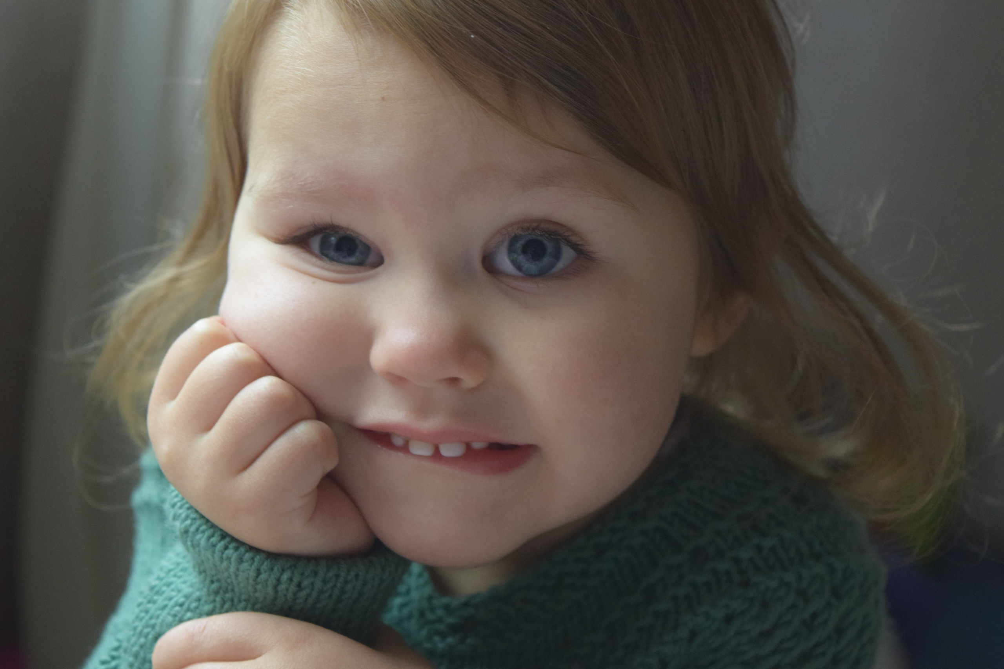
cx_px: 502
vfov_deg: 17.5
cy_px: 334
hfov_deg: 26.0
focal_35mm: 78
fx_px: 2175
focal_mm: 52
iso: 1800
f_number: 5.6
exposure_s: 1/60
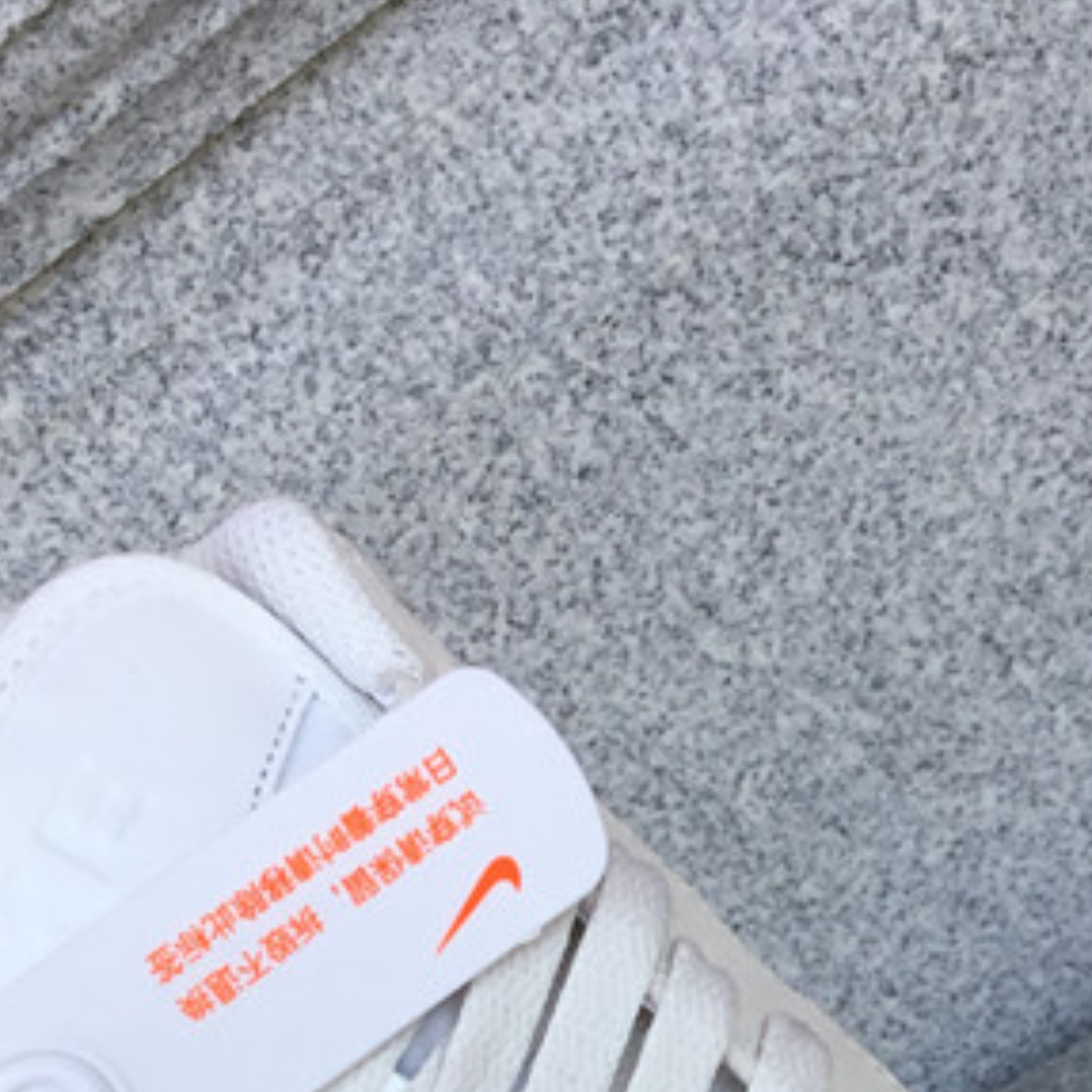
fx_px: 3069
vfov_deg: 19.2
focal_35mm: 86
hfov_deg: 20.1
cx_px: 791
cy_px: 1258
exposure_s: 1/372
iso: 25
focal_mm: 3.3
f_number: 2.4
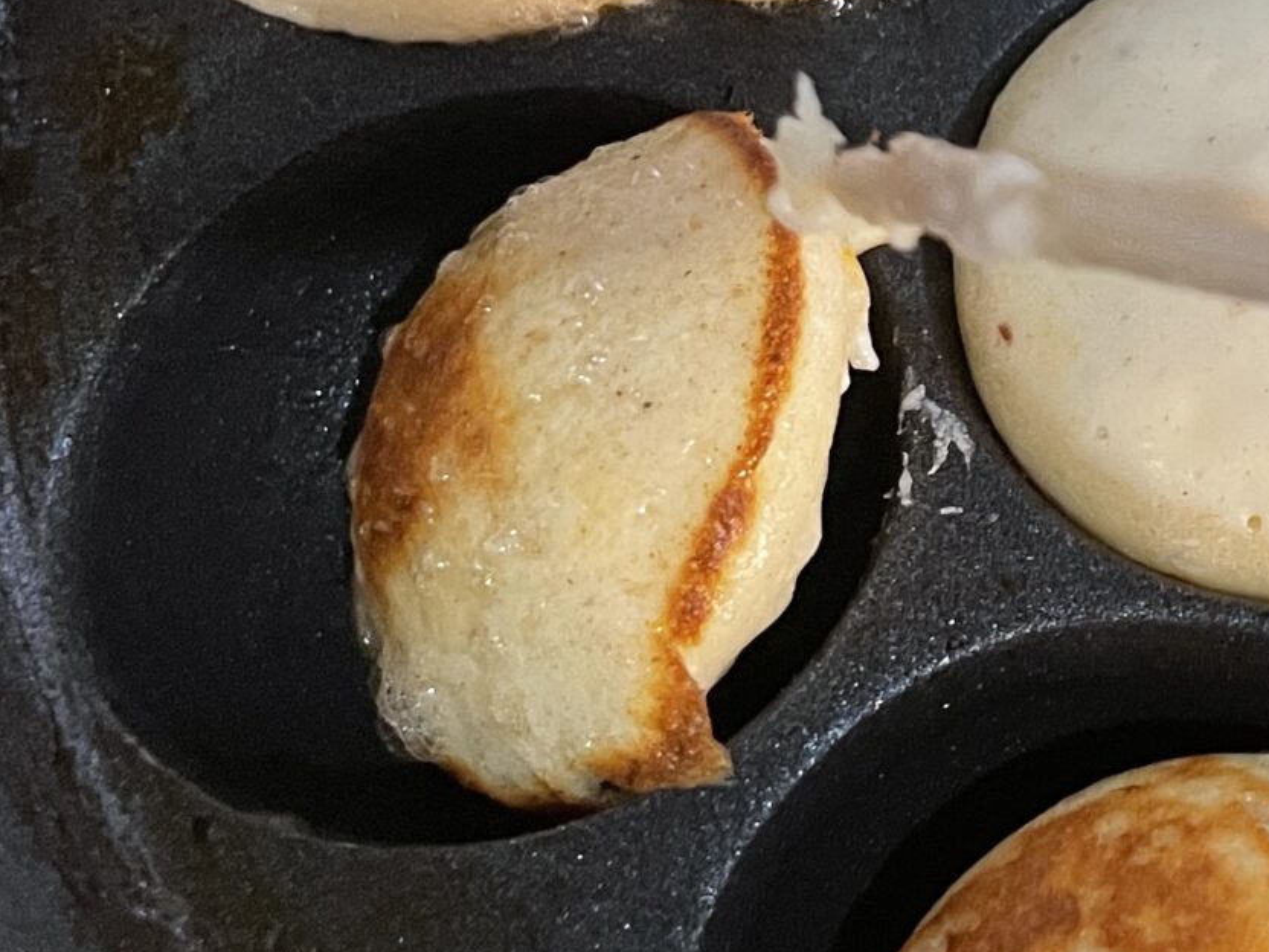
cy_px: 92
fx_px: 2933
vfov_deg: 18.1
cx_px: 1487
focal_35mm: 80
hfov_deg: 22.6
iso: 250
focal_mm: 4.2
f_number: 1.6
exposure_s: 1/50
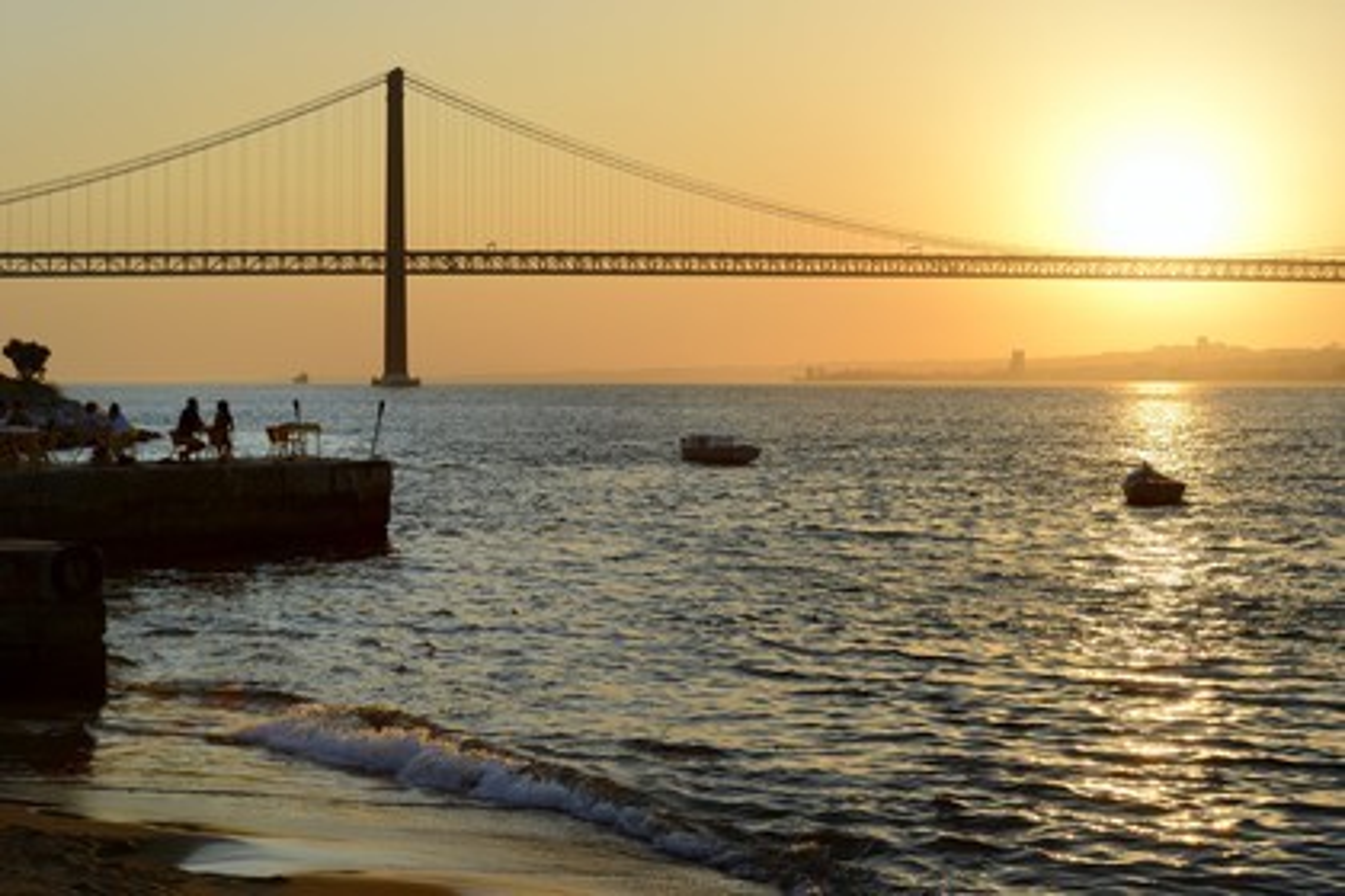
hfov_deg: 28.8
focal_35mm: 70
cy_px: 448
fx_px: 2615
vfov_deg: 19.5
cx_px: 672
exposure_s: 1/160
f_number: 11
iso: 100
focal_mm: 70
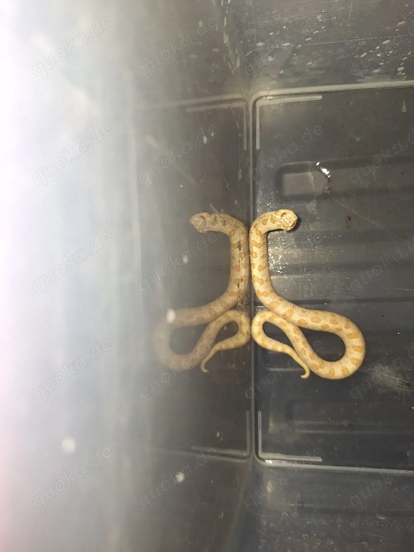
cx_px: 207
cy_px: 276
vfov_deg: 73.9
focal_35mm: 23
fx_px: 367
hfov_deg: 58.9
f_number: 1.8
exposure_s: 1/100
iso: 64
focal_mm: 5.54
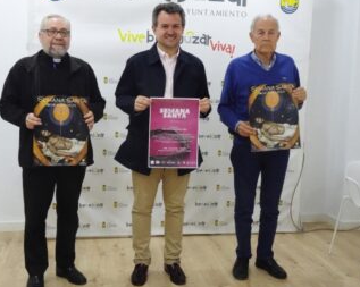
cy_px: 146
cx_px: 169
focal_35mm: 44
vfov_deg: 34.1
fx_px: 468
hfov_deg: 42.0
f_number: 4
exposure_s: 1/40
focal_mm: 5.74
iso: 800
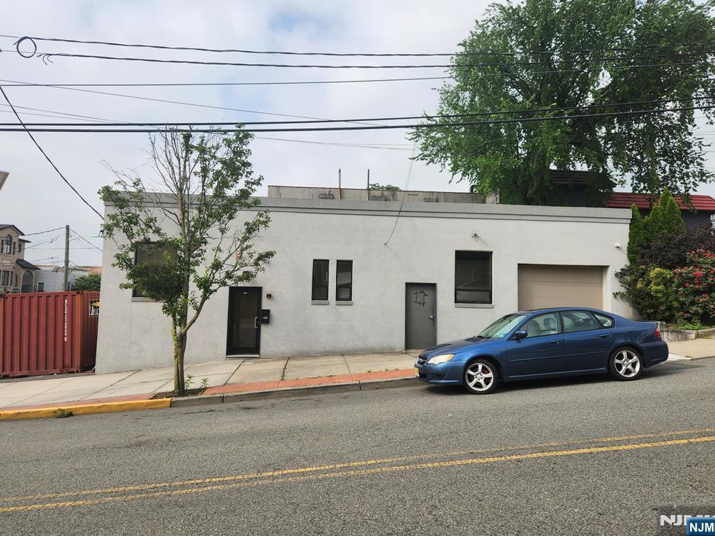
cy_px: 258
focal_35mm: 24
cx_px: 357
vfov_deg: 56.8
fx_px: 496
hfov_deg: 71.6
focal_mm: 5.4
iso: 20
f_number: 1.8
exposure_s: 1/1789
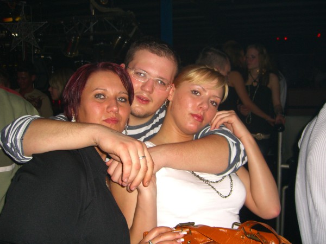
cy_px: 122
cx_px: 163
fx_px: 358
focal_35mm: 38
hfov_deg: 49.0
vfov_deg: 37.7
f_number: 2.8
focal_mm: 7.9
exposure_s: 1/60
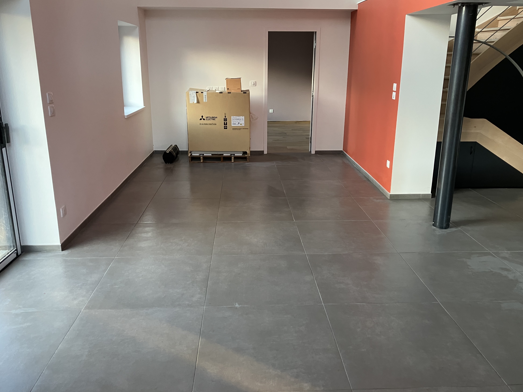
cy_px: 190
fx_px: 438
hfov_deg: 61.6
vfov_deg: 48.2
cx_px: 269
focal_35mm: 29
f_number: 1.8
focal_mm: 3.99
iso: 160
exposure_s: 1/60
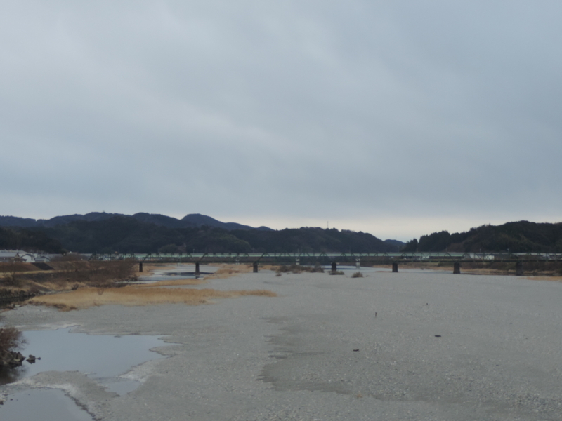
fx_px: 893
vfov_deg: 26.6
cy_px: 210
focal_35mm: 55
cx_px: 281
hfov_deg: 34.9
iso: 220
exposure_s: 1/60
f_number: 3.7
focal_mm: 9.8
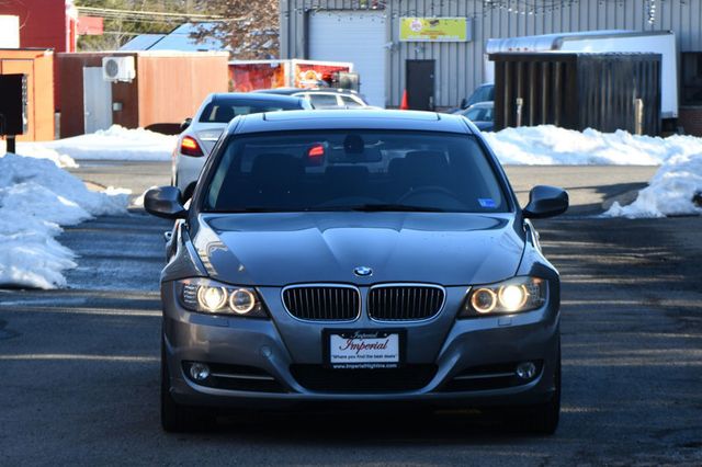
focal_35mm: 147
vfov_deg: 9.3
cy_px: 234
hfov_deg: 14.0
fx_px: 2865
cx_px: 351
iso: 200
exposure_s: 1/250
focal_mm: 98
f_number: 6.3
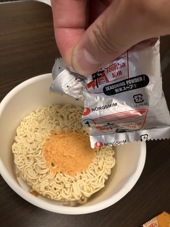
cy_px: 114
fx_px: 183
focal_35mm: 28
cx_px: 85
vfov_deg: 63.4
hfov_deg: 49.7
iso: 200
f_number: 1.8
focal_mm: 3.99
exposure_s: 1/60
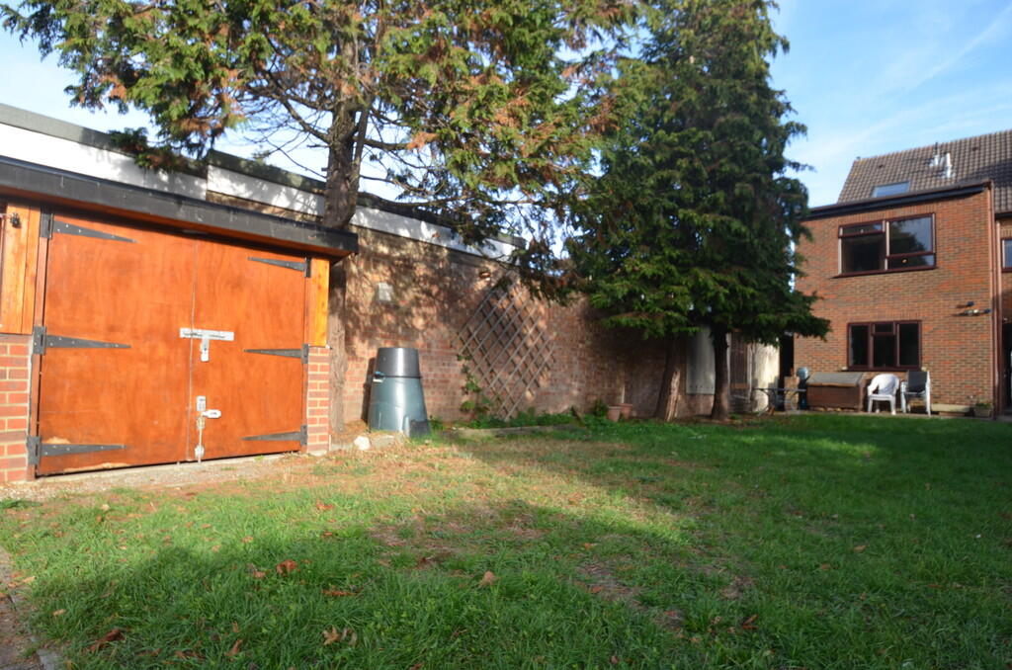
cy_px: 335
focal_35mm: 20
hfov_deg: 85.5
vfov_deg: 63.0
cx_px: 506
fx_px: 547
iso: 200
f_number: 6.7
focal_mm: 13
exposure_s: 1/180
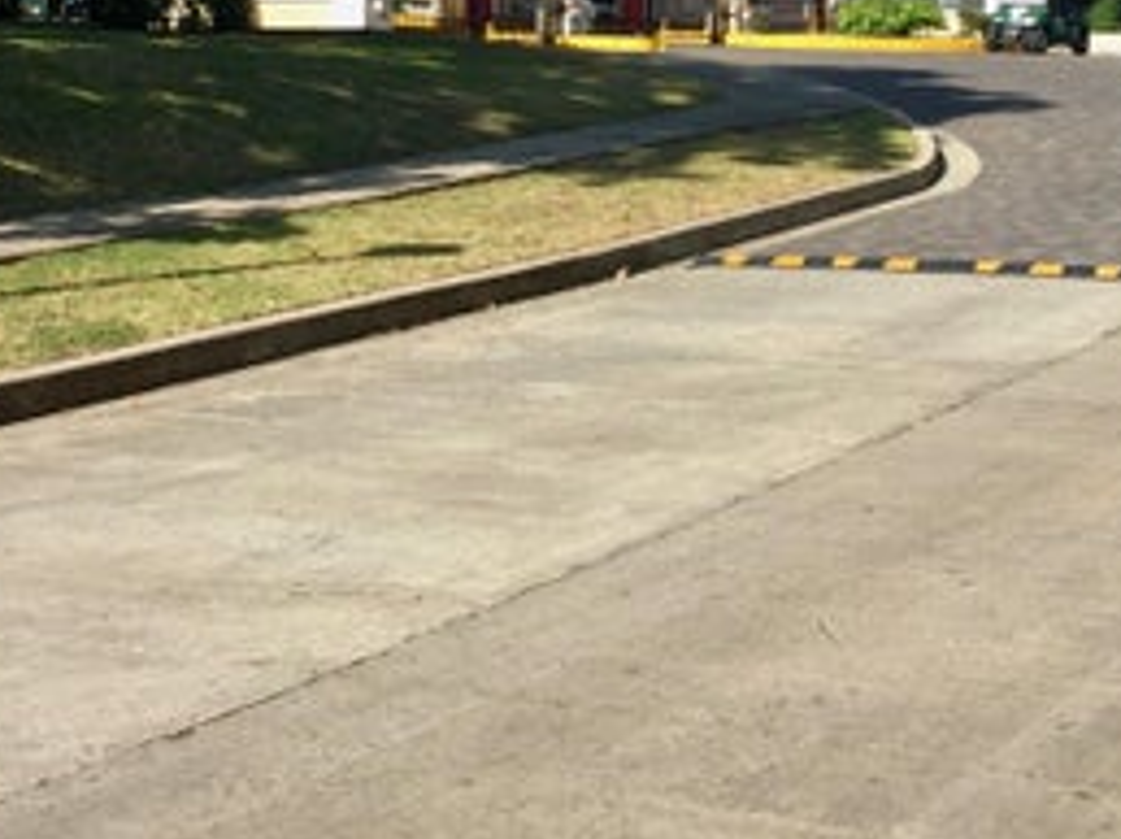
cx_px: 700
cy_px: 83
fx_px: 2329
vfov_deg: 20.0
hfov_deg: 27.0
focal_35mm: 72
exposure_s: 1/1364
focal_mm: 4.15
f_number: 2.2
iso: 32
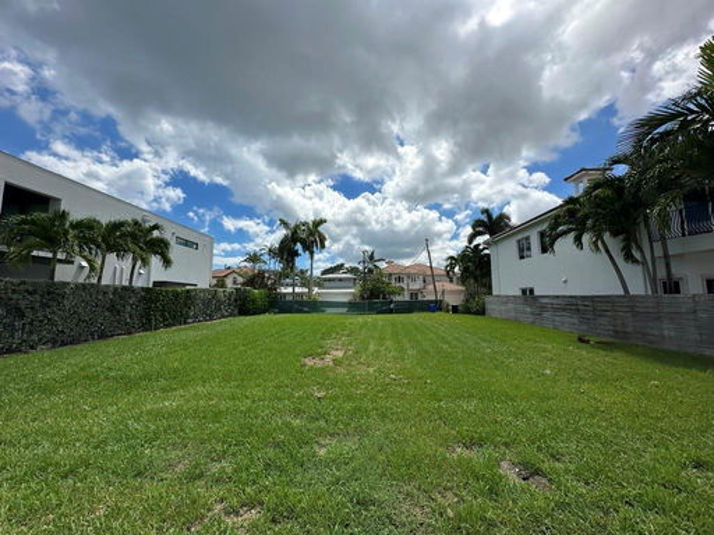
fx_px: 289
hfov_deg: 102.1
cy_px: 268
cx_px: 357
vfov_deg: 85.7
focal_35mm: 14
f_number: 2.2
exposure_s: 1/4464
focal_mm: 2.22
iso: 50
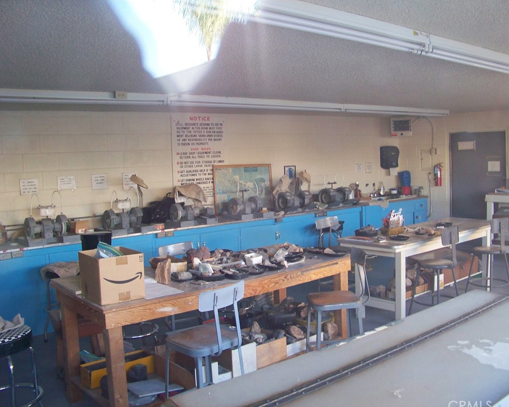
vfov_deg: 42.2
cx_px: 274
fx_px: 527
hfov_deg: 51.5
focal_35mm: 35
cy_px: 206
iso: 200
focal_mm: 5.85
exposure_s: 1/30
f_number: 2.8
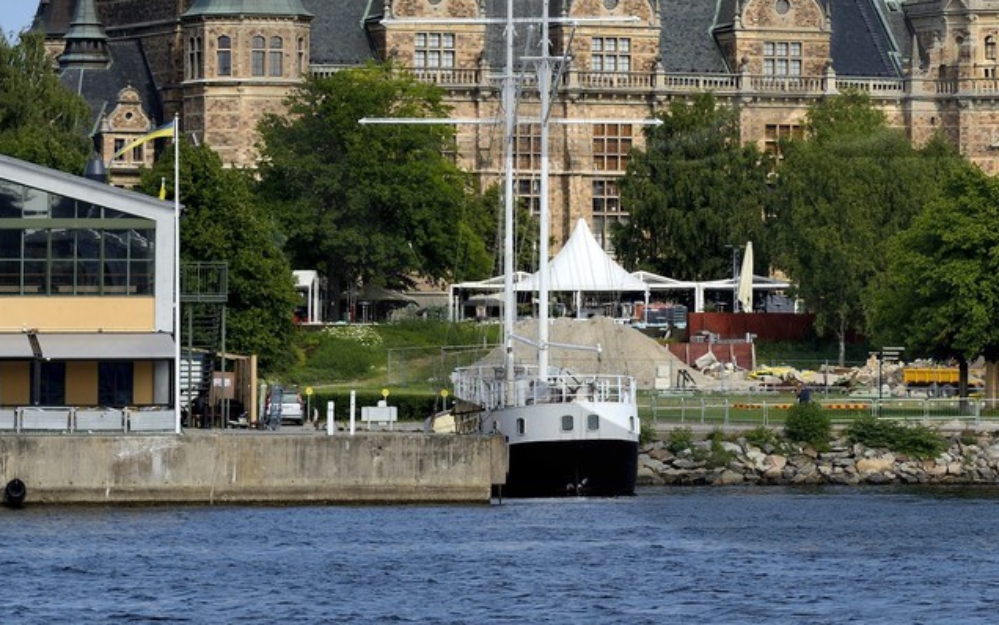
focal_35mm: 269
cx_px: 864
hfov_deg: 7.8
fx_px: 7326
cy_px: -97
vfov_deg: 4.9
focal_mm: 105
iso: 200
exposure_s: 1/640
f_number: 10
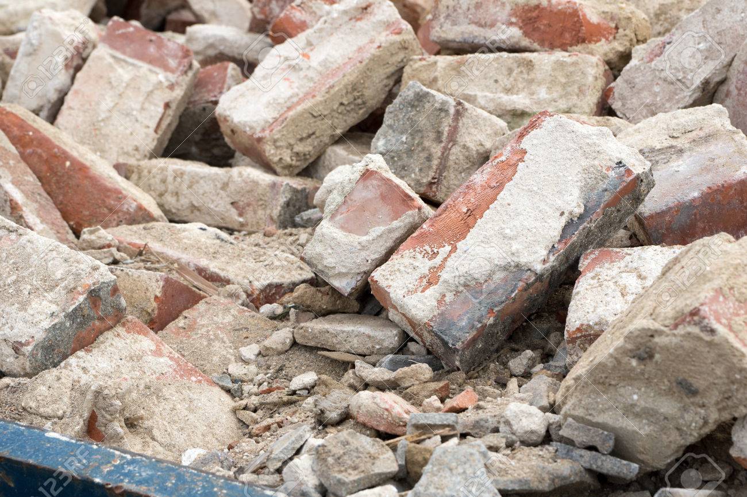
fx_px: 1867
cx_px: 374
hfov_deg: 22.6
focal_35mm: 90
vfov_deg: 15.2
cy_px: 248
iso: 100
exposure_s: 1/250
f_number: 6.3
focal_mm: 60
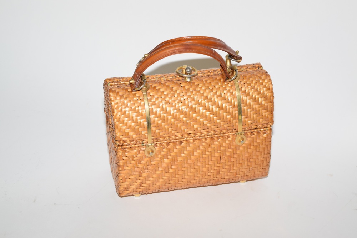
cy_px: 119
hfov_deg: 24.6
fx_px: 818
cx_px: 178
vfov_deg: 16.6
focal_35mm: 82
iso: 900
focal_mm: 55
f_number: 5.6
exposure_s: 1/60
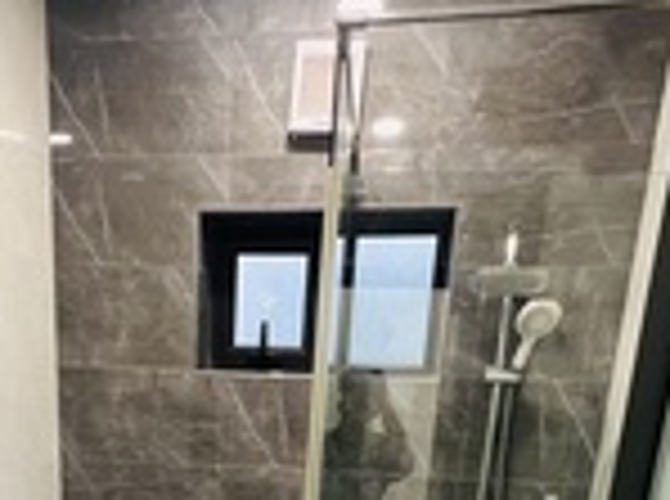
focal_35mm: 40
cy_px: 664
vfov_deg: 28.7
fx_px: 772
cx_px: 200
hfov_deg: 45.8
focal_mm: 1.57
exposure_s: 1/50
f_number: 1.8
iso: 160
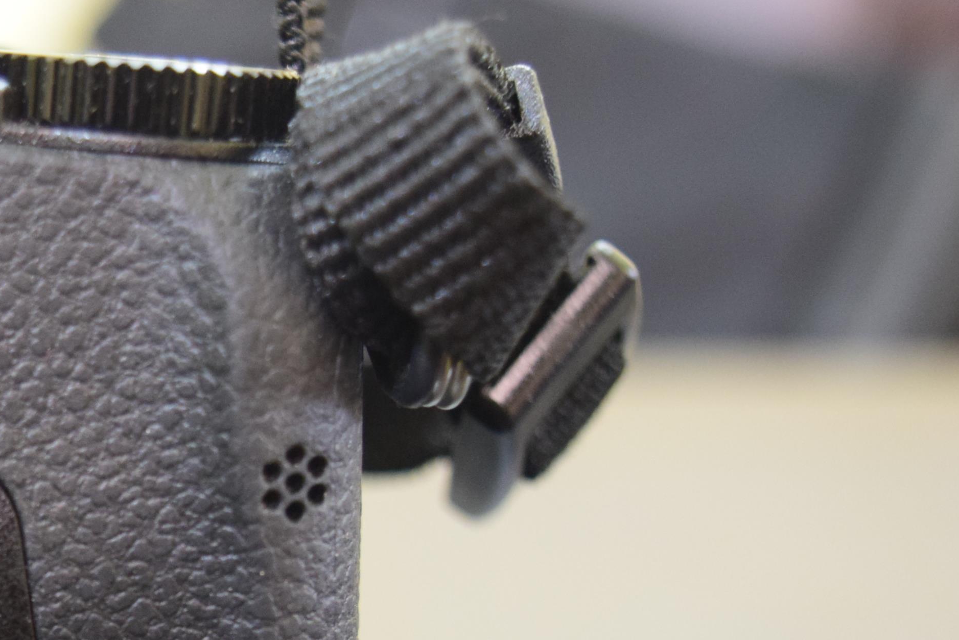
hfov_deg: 17.1
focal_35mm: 115
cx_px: -146
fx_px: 3064
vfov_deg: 11.8
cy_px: 683
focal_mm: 32
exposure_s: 1/13
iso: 1600
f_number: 4.5
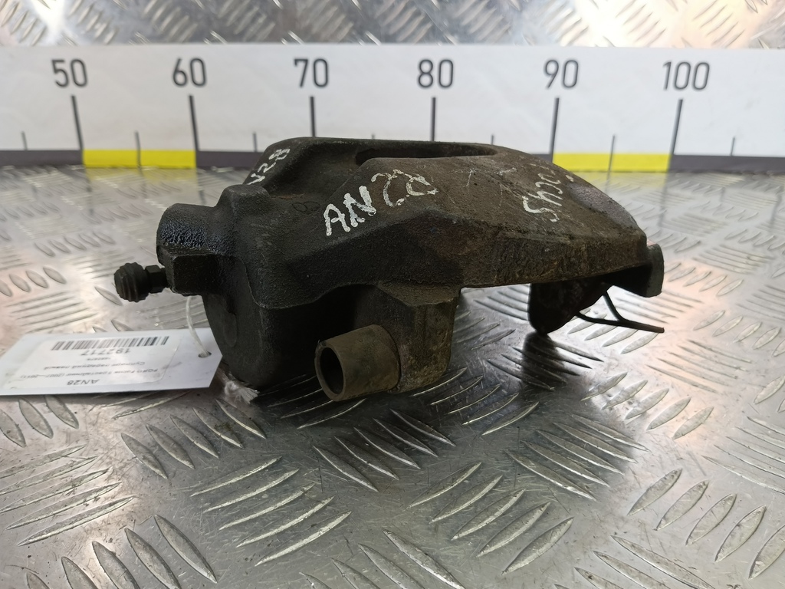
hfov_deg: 73.9
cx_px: 392
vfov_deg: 58.9
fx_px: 522
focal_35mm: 23
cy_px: 294
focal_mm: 4.11
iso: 94
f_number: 1.6
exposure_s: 1/50
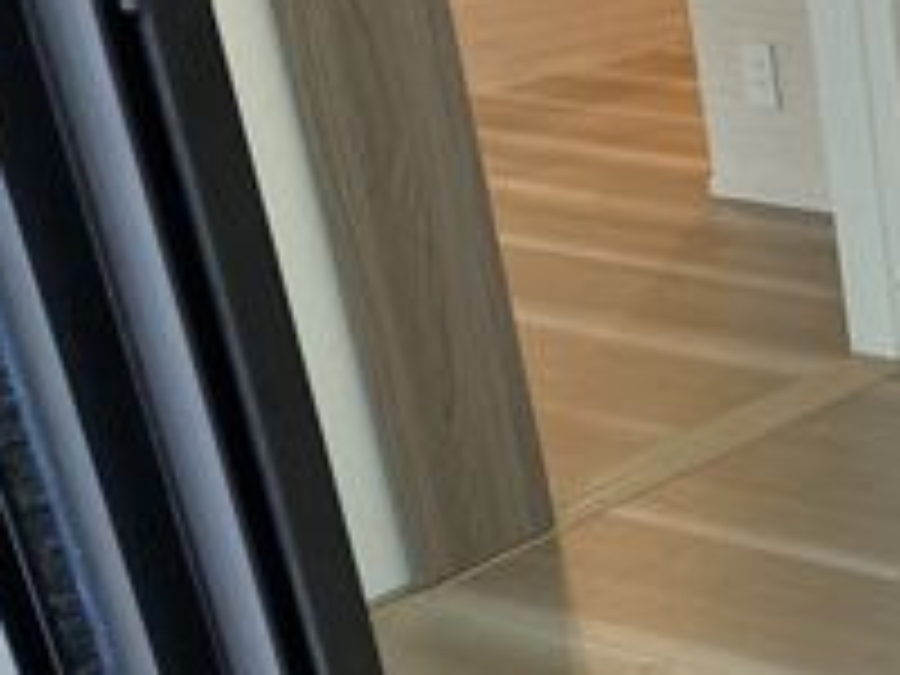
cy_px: 837
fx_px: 2158
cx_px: 1377
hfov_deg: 20.1
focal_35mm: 83
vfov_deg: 16.9
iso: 80
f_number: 1.8
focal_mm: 4.25
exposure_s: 1/121
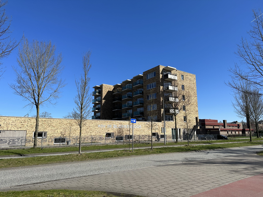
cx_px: 132
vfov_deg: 56.8
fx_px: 182
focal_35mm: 24
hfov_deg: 71.6
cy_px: 98
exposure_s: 1/5000
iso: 80
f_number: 1.8
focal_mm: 6.9
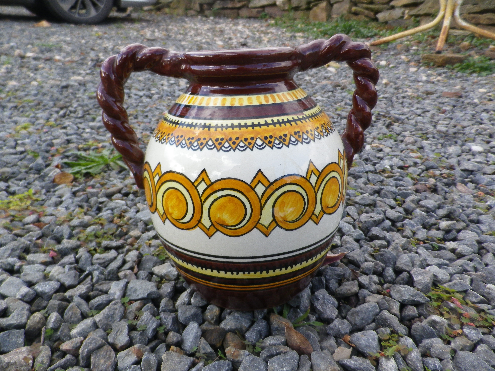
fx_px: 357
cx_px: 248
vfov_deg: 54.9
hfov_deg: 69.4
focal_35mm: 25
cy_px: 186
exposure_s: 1/160
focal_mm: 4.5
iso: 80
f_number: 3.5
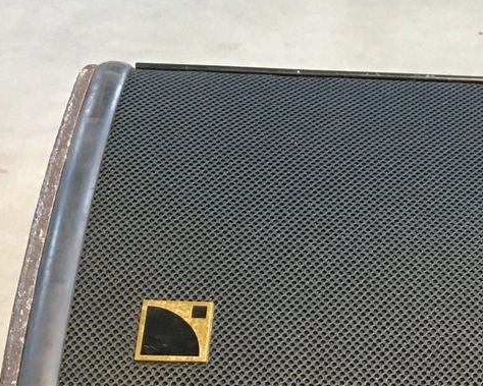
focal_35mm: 86
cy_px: 396
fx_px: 1229
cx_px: 516
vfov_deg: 17.4
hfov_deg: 21.2
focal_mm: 4.15
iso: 200
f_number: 2.2
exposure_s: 1/17
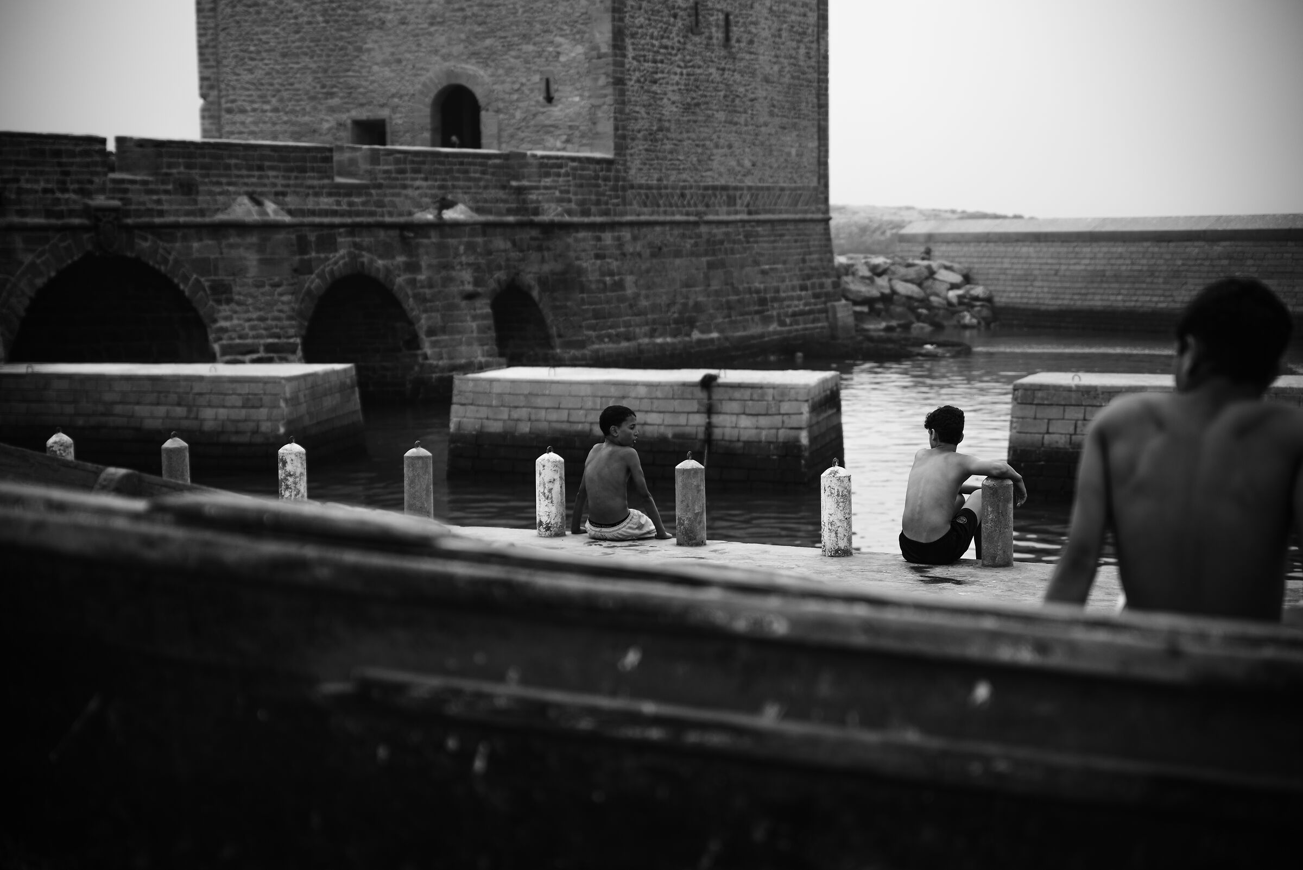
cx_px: 652
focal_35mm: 70
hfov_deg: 28.8
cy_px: 435
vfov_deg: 19.5
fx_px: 2534
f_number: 2.8
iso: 100
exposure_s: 1/2500
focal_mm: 70
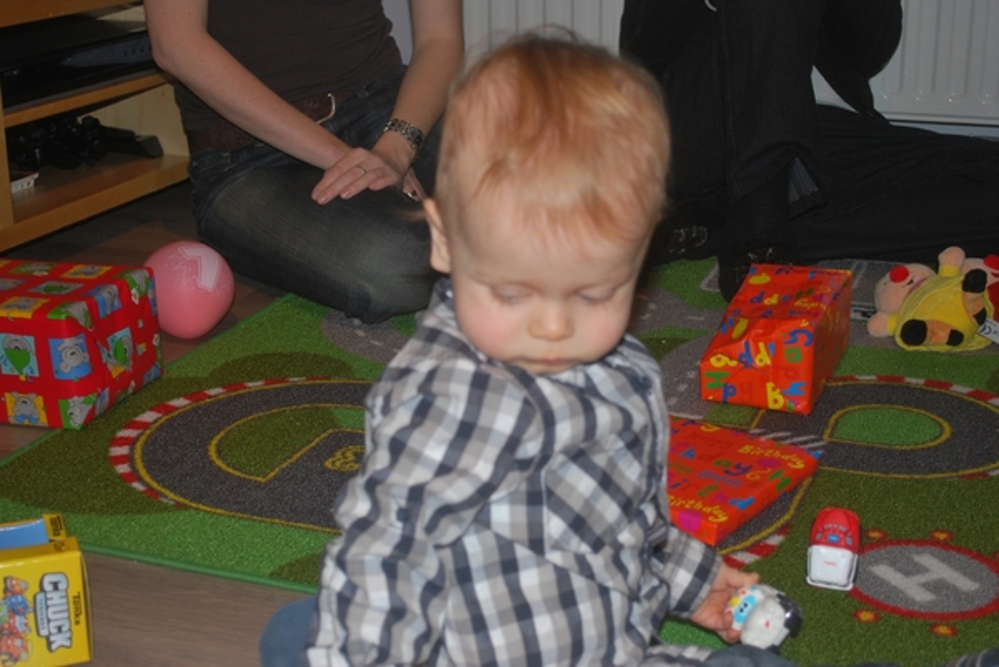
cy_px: 334
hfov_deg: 36.8
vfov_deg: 25.1
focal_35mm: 54
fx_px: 1500
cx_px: 500
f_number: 5.3
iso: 200
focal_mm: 36
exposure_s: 1/60
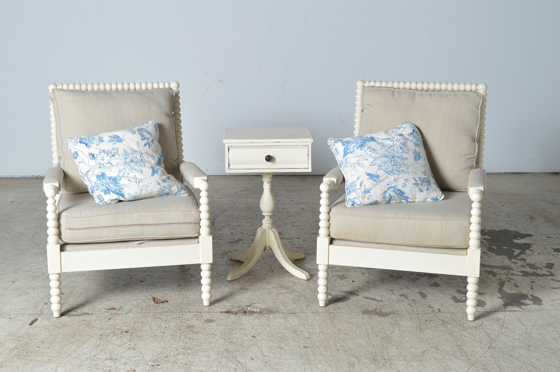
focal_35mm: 57
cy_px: 186
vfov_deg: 23.7
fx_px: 886
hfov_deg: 35.1
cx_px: 280
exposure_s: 1/125
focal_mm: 38
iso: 100
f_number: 9
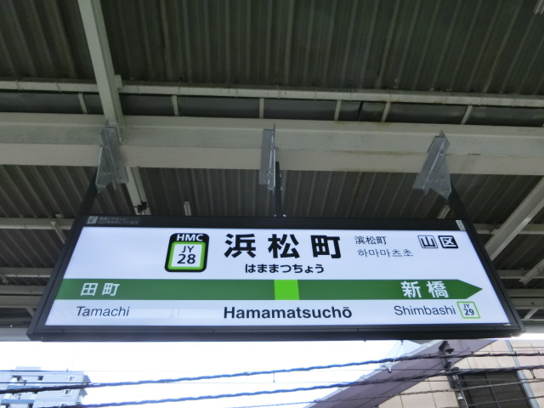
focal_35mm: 25
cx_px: 272
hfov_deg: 69.4
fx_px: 393
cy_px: 204
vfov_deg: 54.9
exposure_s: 1/125
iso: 160
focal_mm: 4.5
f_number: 3.5
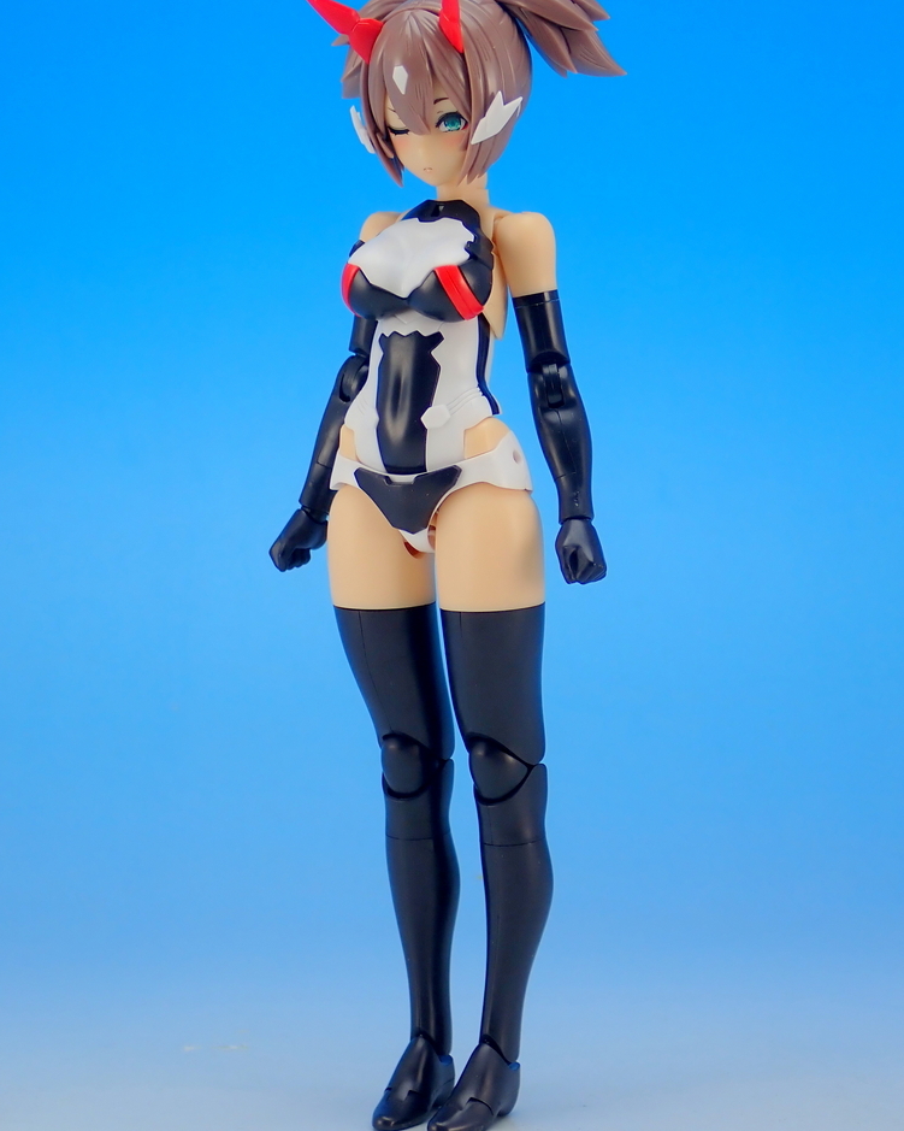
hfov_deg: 18.7
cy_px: 542
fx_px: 2743
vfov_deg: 23.3
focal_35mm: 82
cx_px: 449
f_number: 4.1
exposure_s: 1/15
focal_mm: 13.65
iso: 100
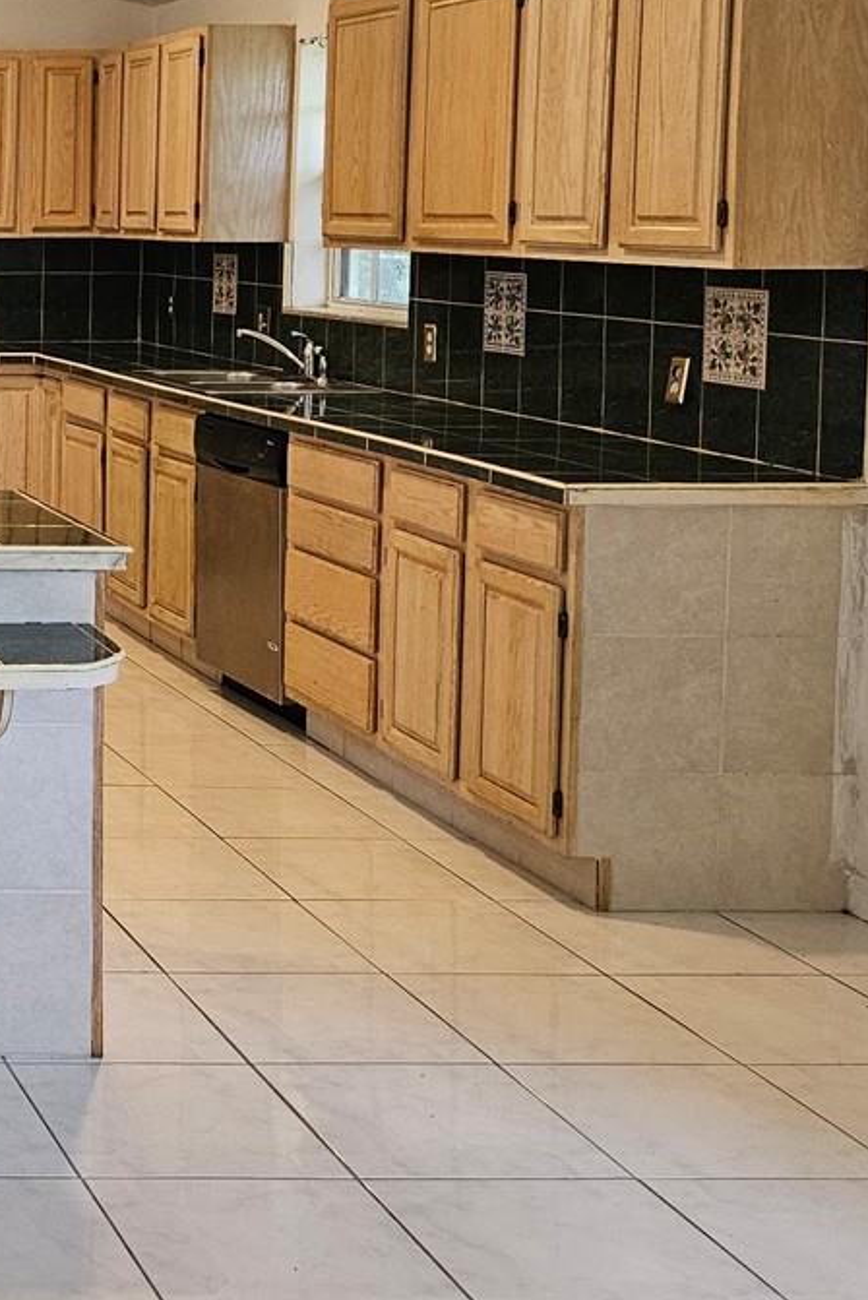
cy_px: 343
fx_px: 2059
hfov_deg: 19.8
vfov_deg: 34.4
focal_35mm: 57
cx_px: -523
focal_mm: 5.4
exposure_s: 1/120
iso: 250
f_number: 1.8
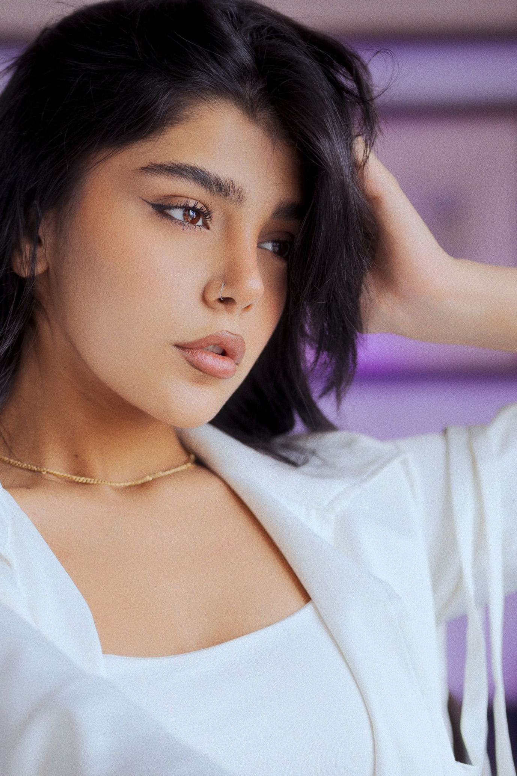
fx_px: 3404
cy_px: 580
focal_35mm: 158
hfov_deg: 8.7
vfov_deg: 13.0
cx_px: 204
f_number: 2
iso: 200
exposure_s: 1/250
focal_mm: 85
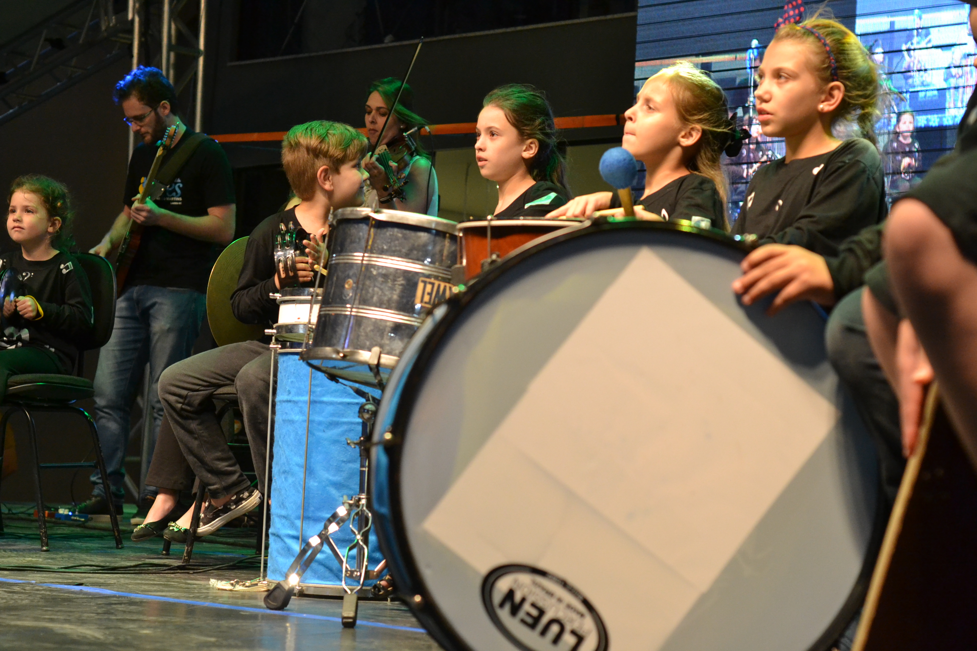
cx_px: 488
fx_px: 2035
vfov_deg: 18.2
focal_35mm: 75
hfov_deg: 27.0
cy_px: 326
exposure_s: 1/200
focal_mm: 50
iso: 1600
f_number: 4
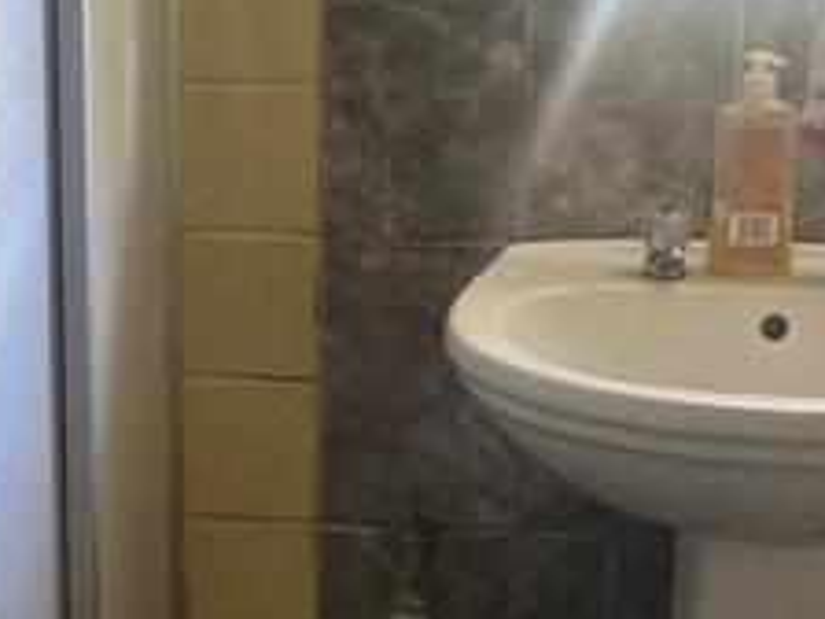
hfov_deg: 20.9
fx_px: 2216
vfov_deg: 15.9
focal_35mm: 93
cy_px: 262
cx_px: 184
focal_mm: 4.25
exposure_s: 1/60
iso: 125
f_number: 1.8
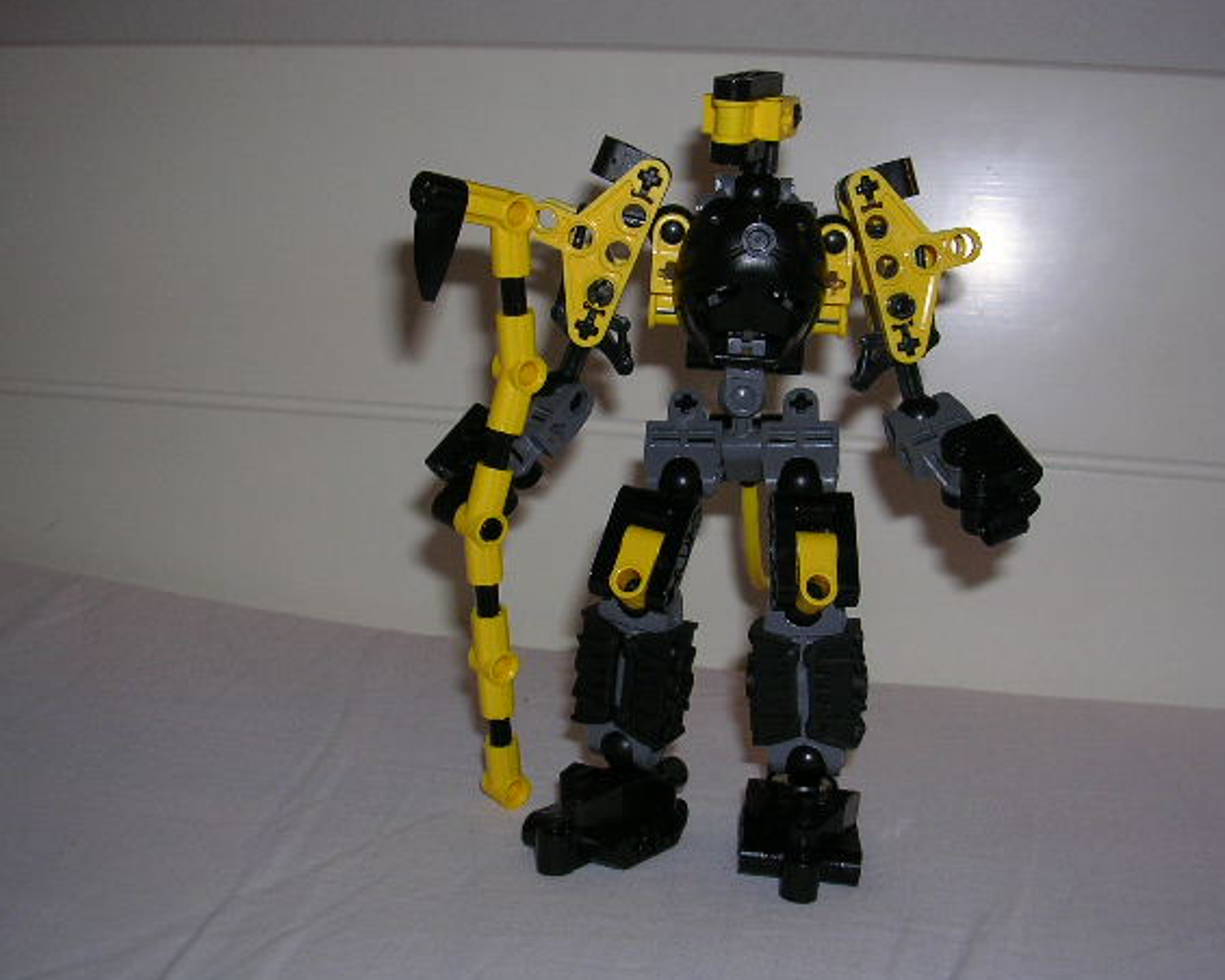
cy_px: 470
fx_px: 1523
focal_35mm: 42
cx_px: 692
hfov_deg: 43.7
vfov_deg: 35.7
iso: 50
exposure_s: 1/60.1
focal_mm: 5.8
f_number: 2.8
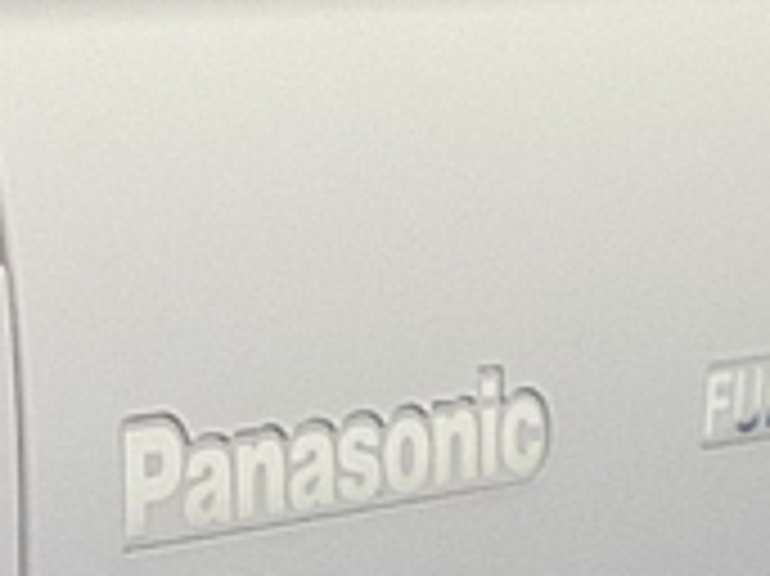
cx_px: -158
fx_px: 5157
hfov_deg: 8.4
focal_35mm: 232
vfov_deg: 6.4
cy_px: 212
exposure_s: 1/30
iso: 125
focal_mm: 5.1
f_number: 2
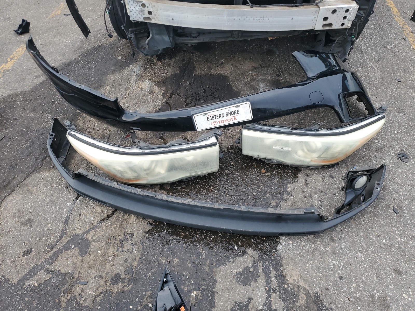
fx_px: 312
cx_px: 208
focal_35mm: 26
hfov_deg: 67.3
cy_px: 156
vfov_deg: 53.1
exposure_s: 1/233
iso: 50
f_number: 1.5
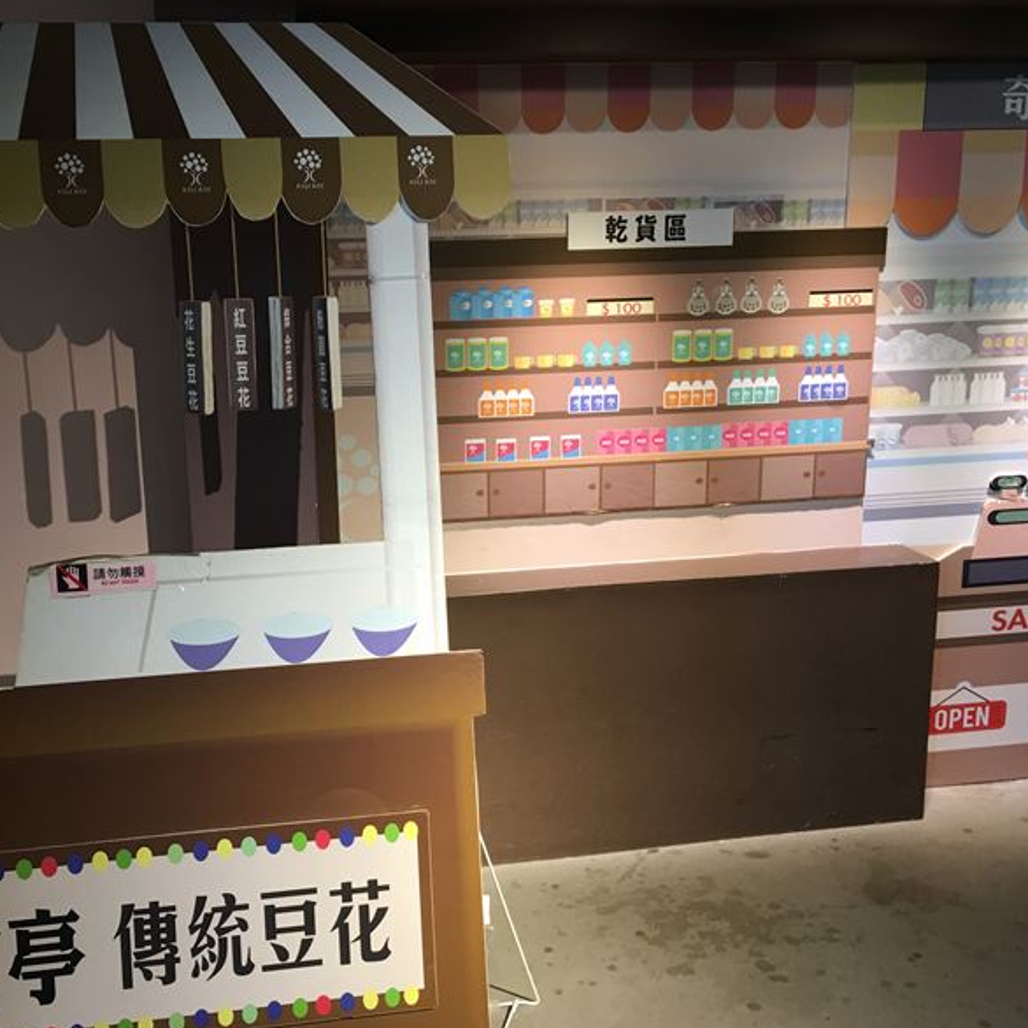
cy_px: 525
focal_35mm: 35
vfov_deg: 47.2
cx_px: 423
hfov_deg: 47.0
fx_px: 1176
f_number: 2.2
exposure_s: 1/15
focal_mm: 4.15
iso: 40
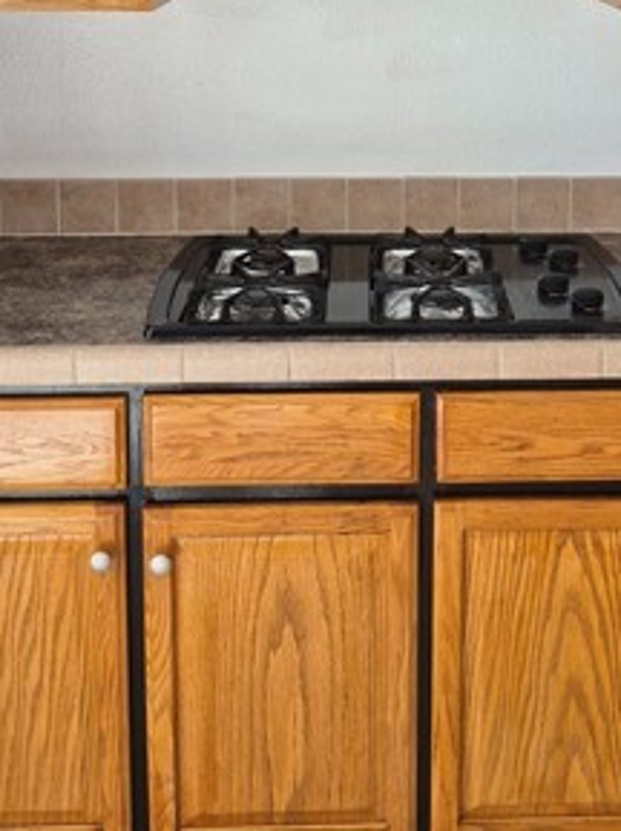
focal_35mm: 51
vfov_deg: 35.4
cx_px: 414
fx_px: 1223
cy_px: 86
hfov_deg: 28.3
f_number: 1.8
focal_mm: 5.4
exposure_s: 1/359
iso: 125
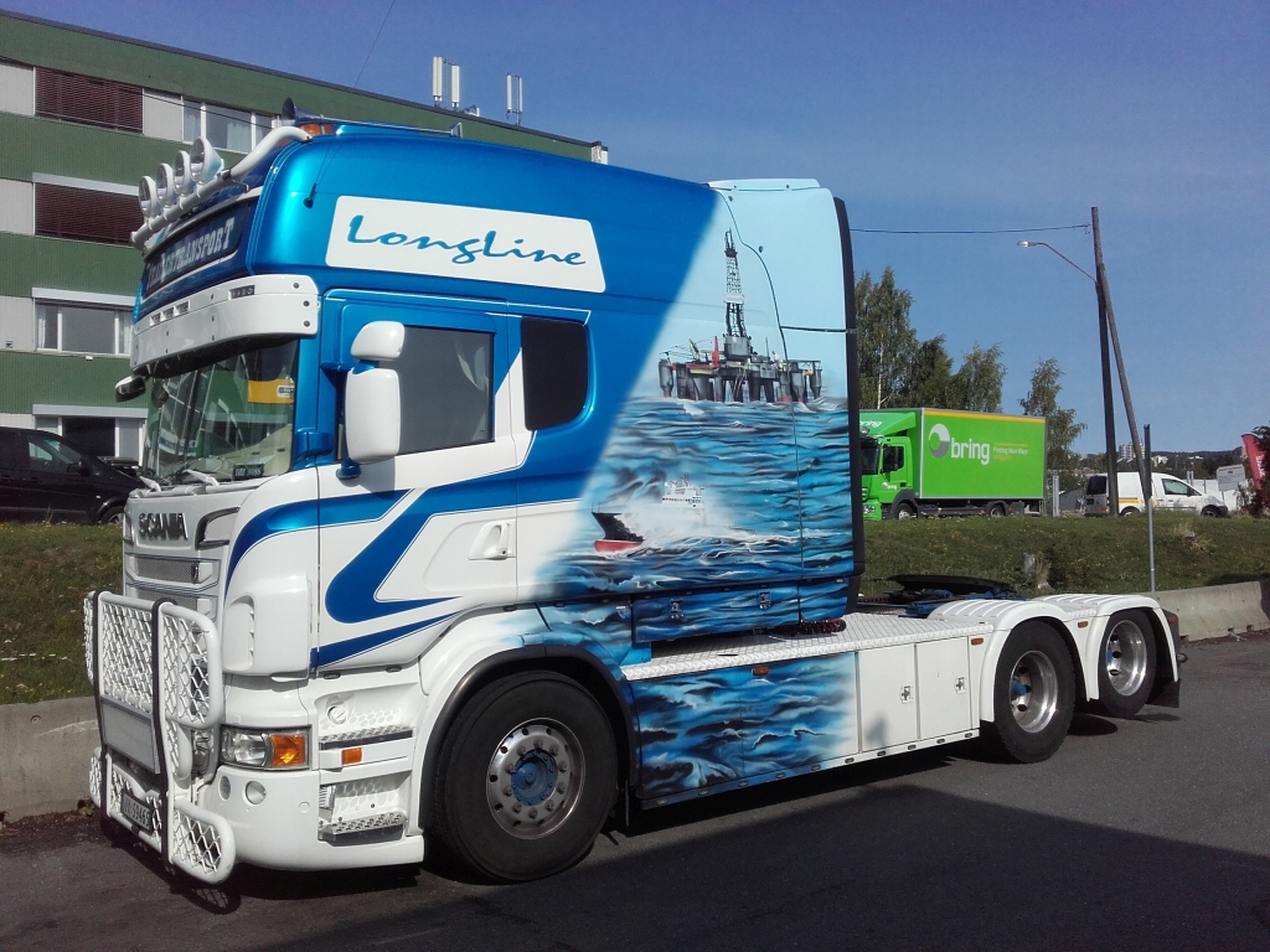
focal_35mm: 31
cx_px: 635
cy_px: 476
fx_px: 1137
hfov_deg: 58.4
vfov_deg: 45.4
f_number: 2.2
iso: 50
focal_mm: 3.31
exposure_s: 1/2114
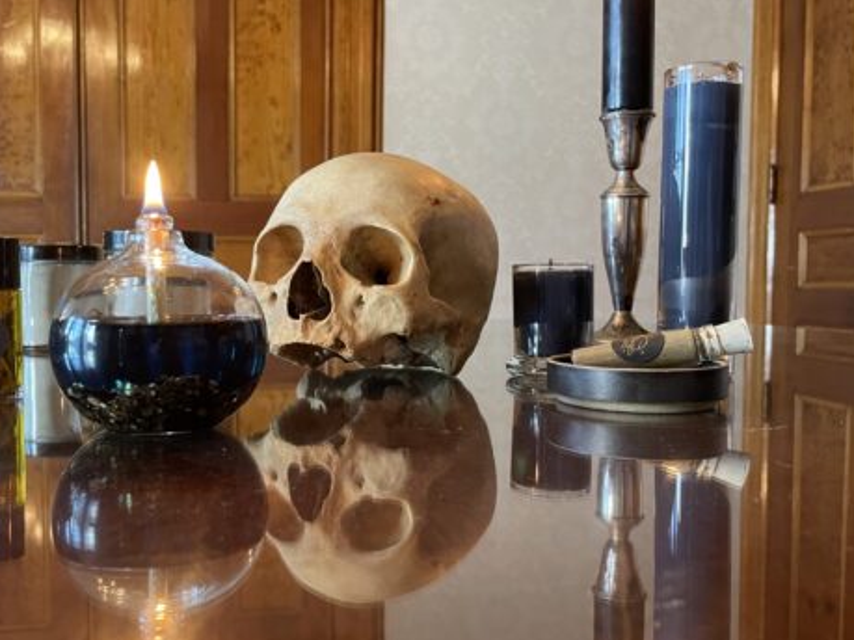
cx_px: 333
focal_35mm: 34
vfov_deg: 41.8
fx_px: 839
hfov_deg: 53.5
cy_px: 327
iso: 400
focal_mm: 4.2
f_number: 1.6
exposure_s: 1/40
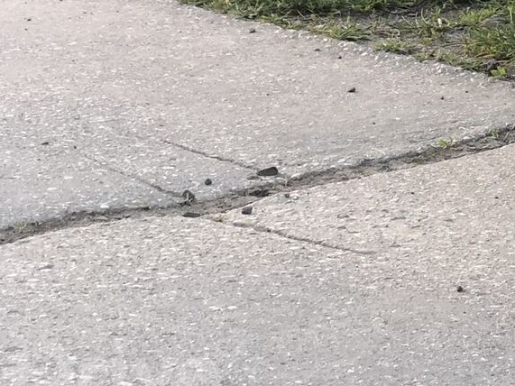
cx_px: 851
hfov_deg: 10.7
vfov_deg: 8.3
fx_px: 2603
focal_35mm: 175
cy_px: -221
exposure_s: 1/60
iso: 32
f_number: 2.4
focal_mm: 6
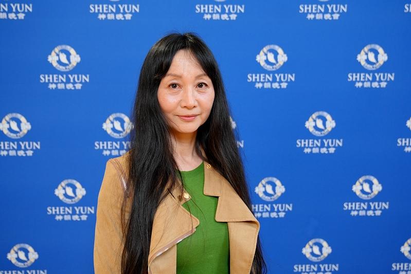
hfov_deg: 55.8
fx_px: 388
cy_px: 137
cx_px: 206
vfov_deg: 38.9
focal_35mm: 34
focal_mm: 34
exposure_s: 1/60
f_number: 2.8
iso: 800
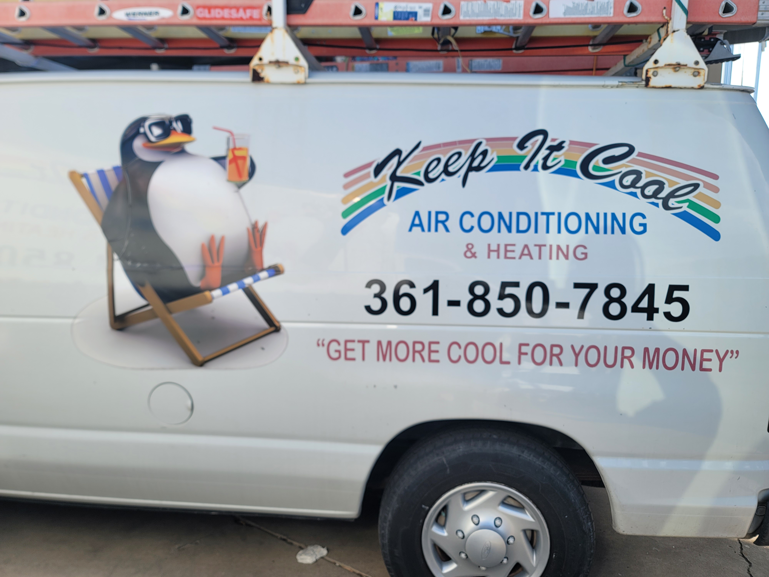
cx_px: 384
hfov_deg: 69.4
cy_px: 288
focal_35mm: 25
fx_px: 555
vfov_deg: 54.9
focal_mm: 7
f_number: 1.8
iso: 20
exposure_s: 1/449
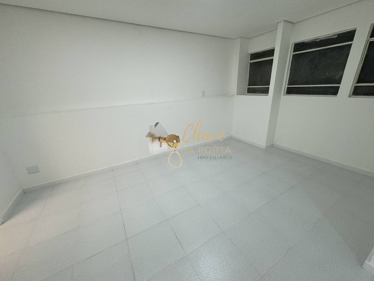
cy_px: 140
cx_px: 187
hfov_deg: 102.1
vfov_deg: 85.7
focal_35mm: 14
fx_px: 151
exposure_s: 1/120
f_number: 2.2
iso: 125
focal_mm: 2.22
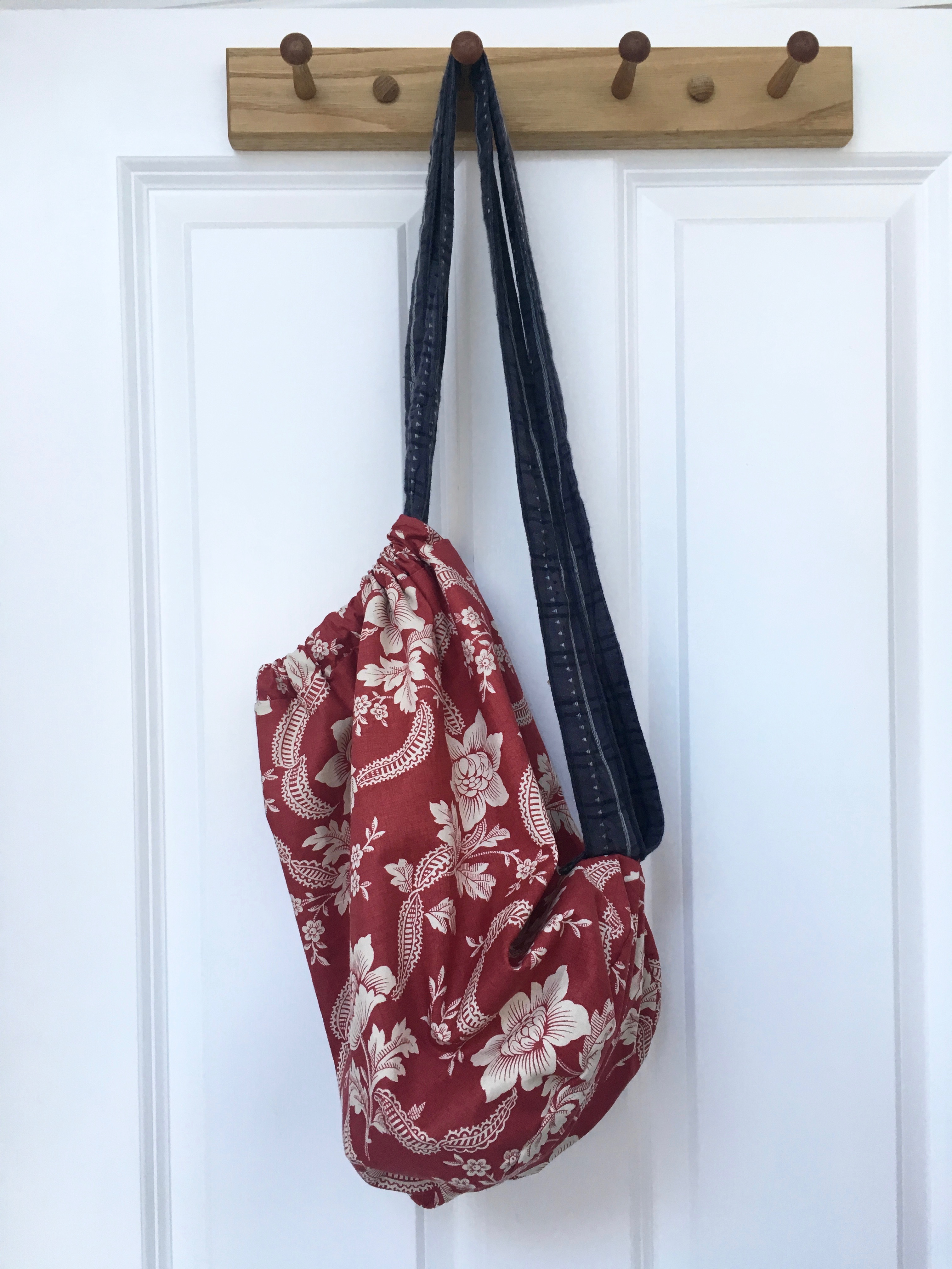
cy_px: 634
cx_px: 476
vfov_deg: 61.7
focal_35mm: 29
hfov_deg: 48.2
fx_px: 1063
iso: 40
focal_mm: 4.15
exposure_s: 1/33
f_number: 2.2
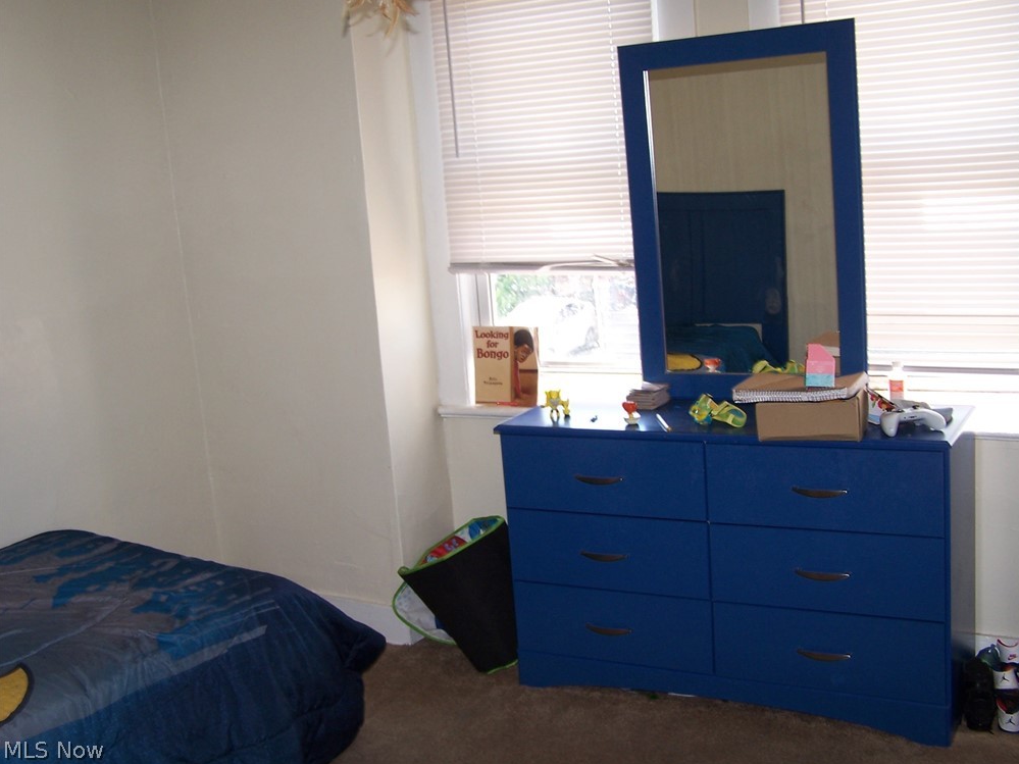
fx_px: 1207
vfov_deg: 35.1
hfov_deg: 45.8
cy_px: 375
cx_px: 520
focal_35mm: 41
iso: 80
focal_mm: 6.7
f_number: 2.8
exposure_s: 1/60
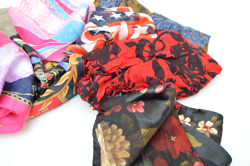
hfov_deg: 49.6
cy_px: 83
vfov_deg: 34.1
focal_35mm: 39
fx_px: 271
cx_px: 125
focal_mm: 26
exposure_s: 1/160
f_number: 4
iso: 200
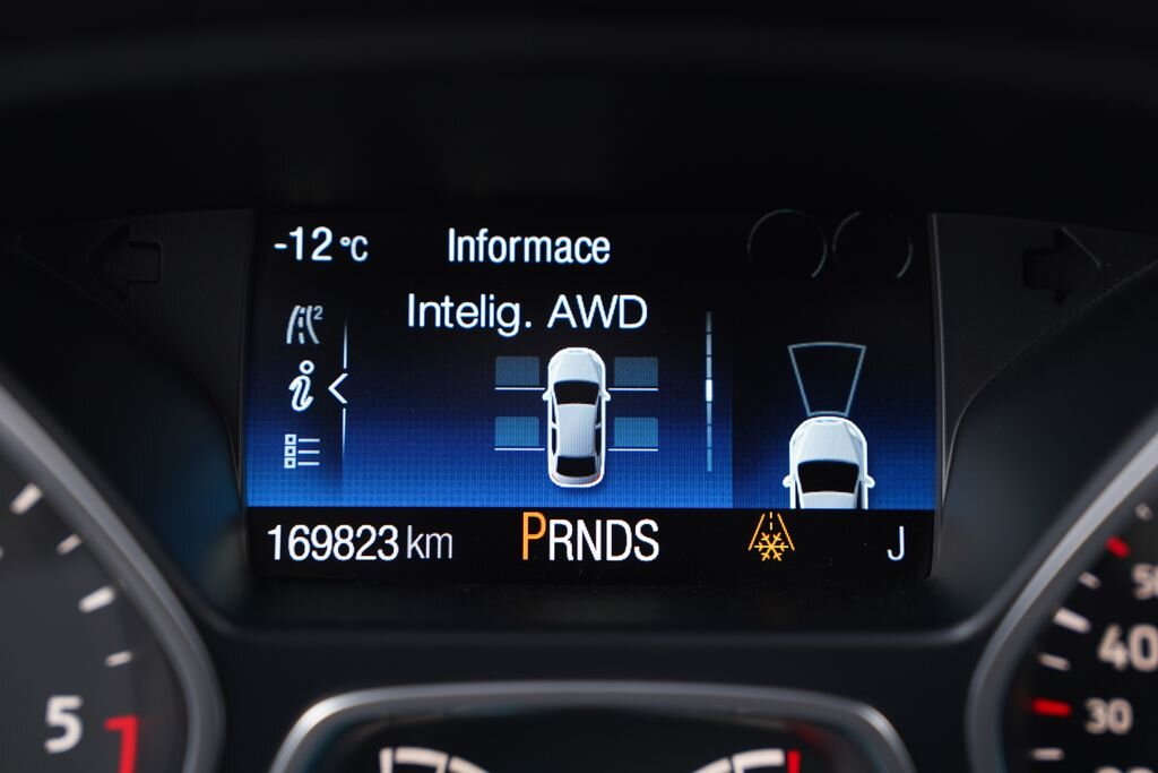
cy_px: 386
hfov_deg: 31.0
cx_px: 579
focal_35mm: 65
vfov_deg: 20.9
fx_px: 2091
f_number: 2.8
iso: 500
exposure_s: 1/80
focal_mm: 65
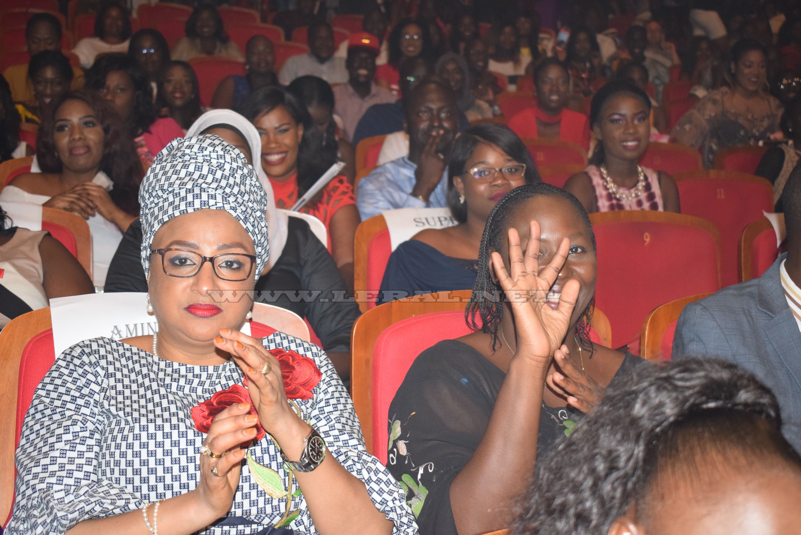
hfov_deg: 38.9
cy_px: 268
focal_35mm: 51
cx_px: 400
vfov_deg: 26.5
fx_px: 1136
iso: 1250
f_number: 4.5
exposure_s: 1/90
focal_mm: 34
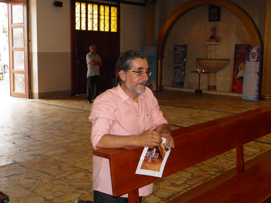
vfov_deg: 32.9
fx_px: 344
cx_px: 136
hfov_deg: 42.9
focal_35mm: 44
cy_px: 102
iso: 100
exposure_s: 1/60
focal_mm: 7.9
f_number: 3.3
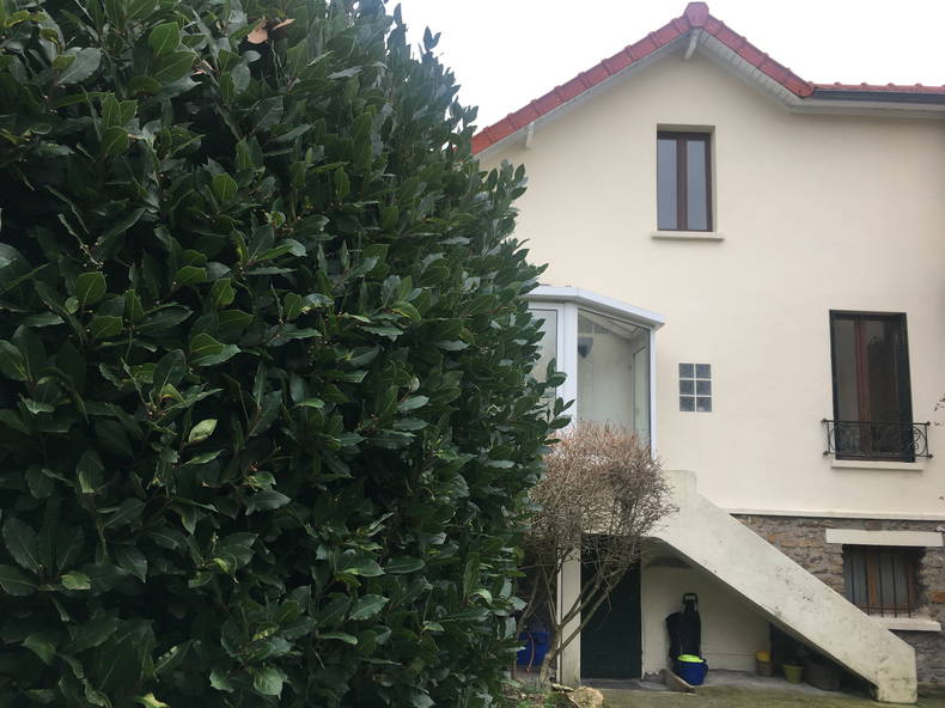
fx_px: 791
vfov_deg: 48.2
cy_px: 354
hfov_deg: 61.7
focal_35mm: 29
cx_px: 472
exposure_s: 1/50
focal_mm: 4.15
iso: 25
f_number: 2.2
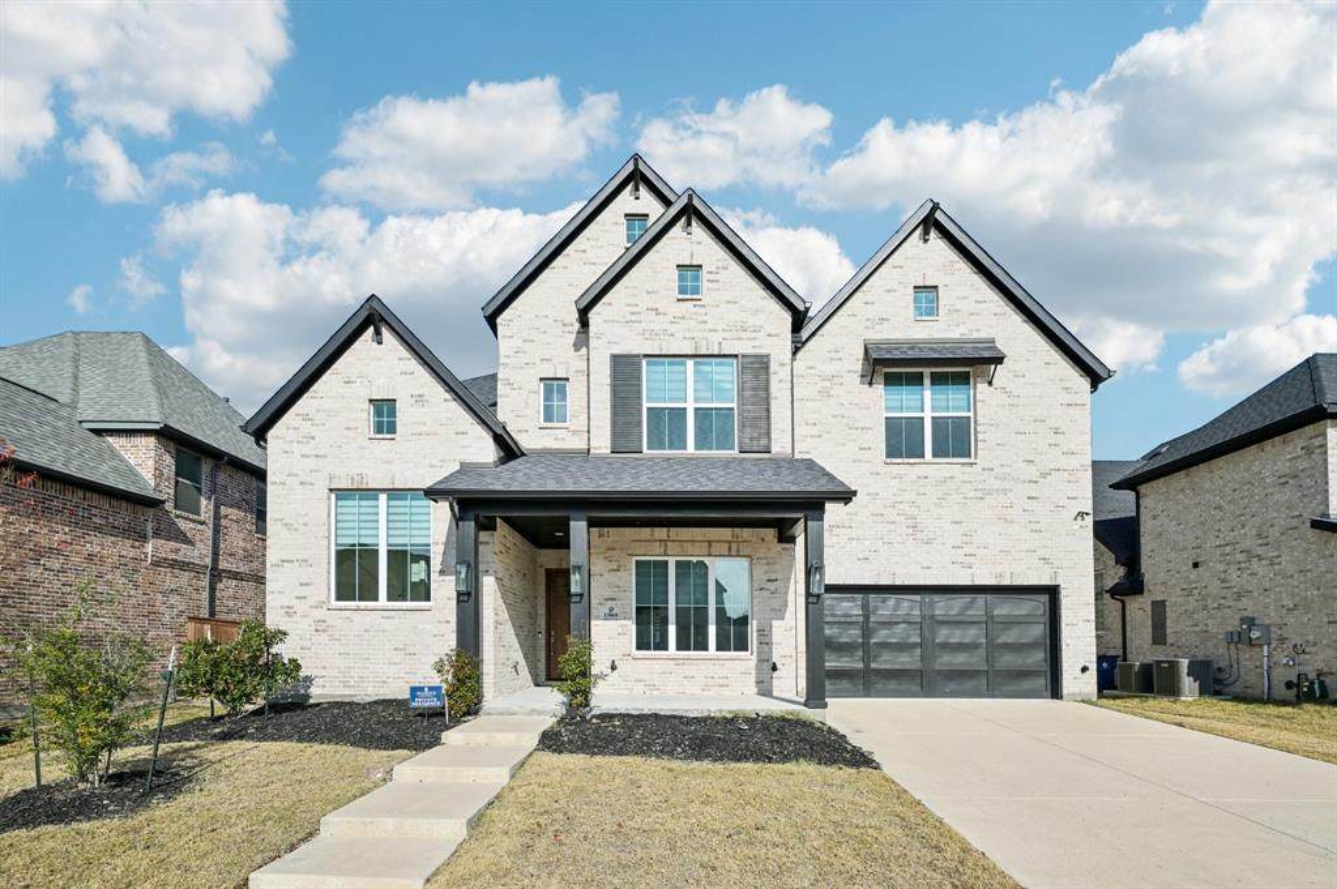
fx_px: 520
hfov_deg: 104.3
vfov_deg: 81.1
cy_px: 444
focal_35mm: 14
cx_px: 668
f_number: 9
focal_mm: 14
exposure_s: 1/1600
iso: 250
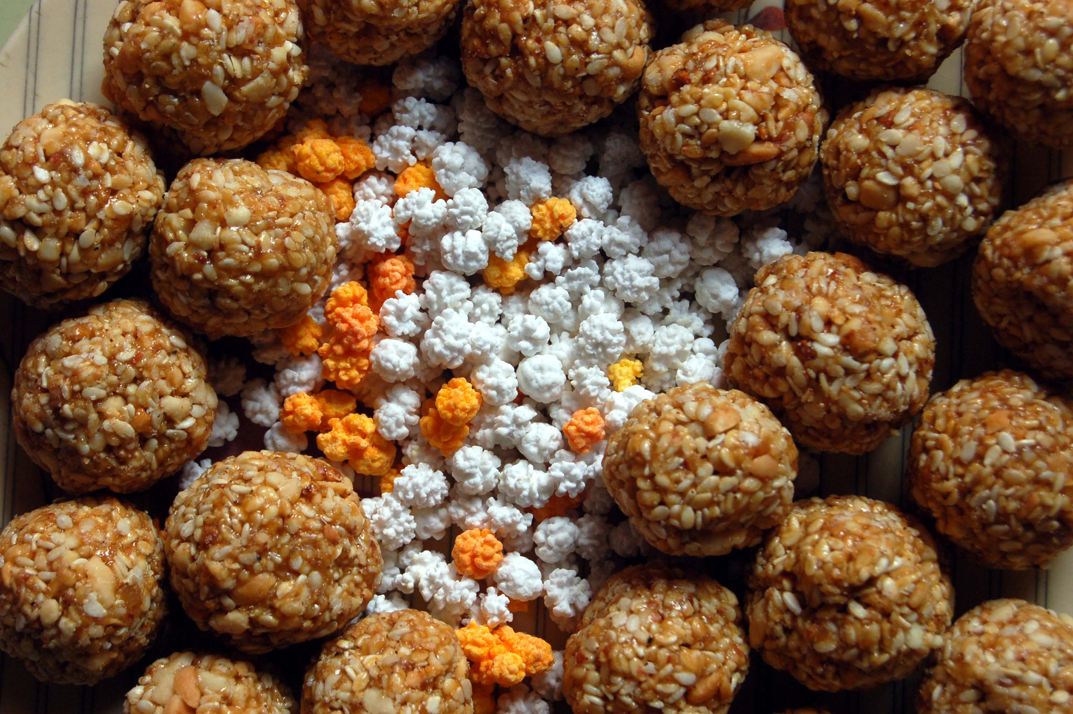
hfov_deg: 24.6
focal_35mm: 82
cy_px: 357
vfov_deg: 16.5
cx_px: 536
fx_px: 2457
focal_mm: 55
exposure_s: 1/50
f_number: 9
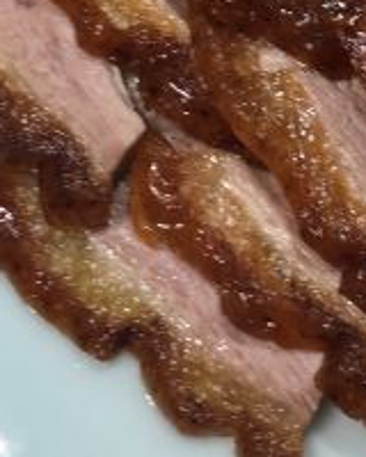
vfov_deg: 18.1
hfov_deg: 15.4
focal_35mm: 99
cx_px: 337
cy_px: -128
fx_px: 1340
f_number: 2.2
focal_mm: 4.15
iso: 25
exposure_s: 1/50
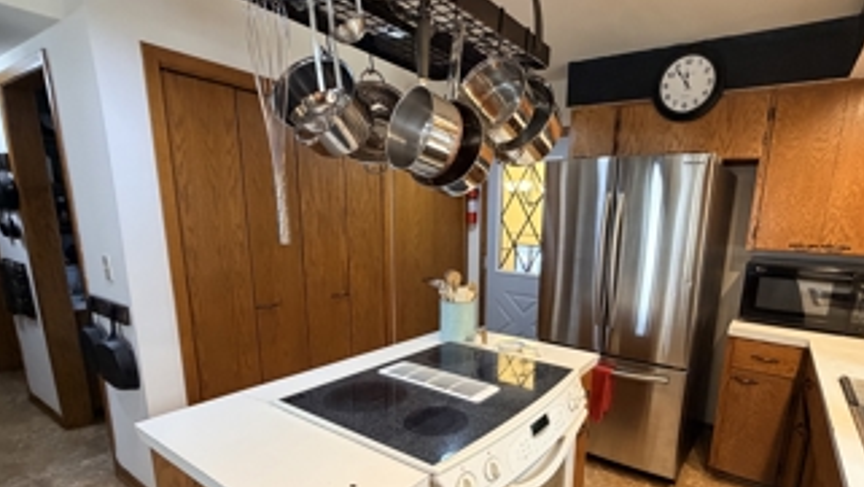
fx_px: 436
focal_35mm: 19
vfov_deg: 57.6
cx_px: 514
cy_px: 309
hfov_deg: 88.5
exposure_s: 1/60
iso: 400
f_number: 2.2
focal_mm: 2.22
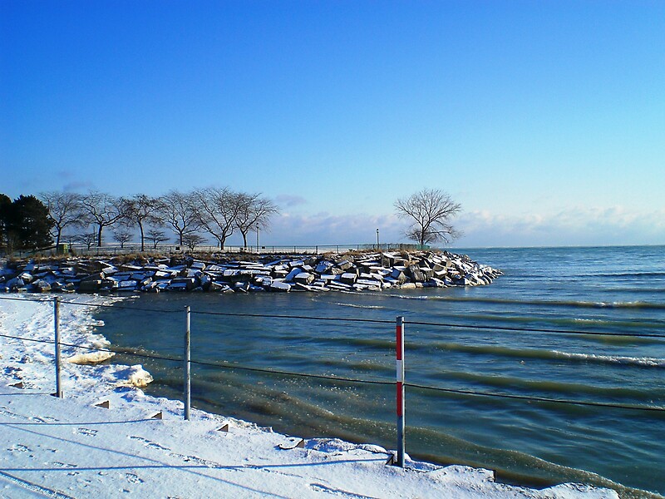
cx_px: 332
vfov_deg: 37.7
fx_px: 730
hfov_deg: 49.0
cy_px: 250
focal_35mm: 38
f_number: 4.4
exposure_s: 1/500
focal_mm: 6.3
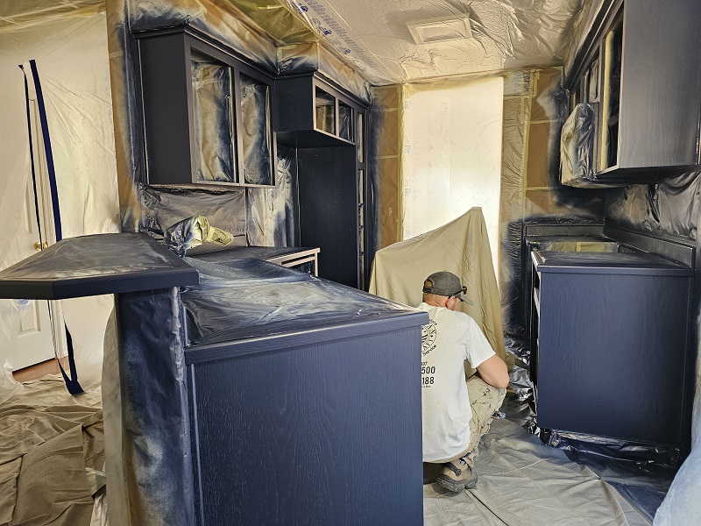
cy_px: 263
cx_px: 350
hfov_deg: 73.9
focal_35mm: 23
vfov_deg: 58.9
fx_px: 466
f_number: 1.7
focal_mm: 6.3
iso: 160
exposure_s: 1/50
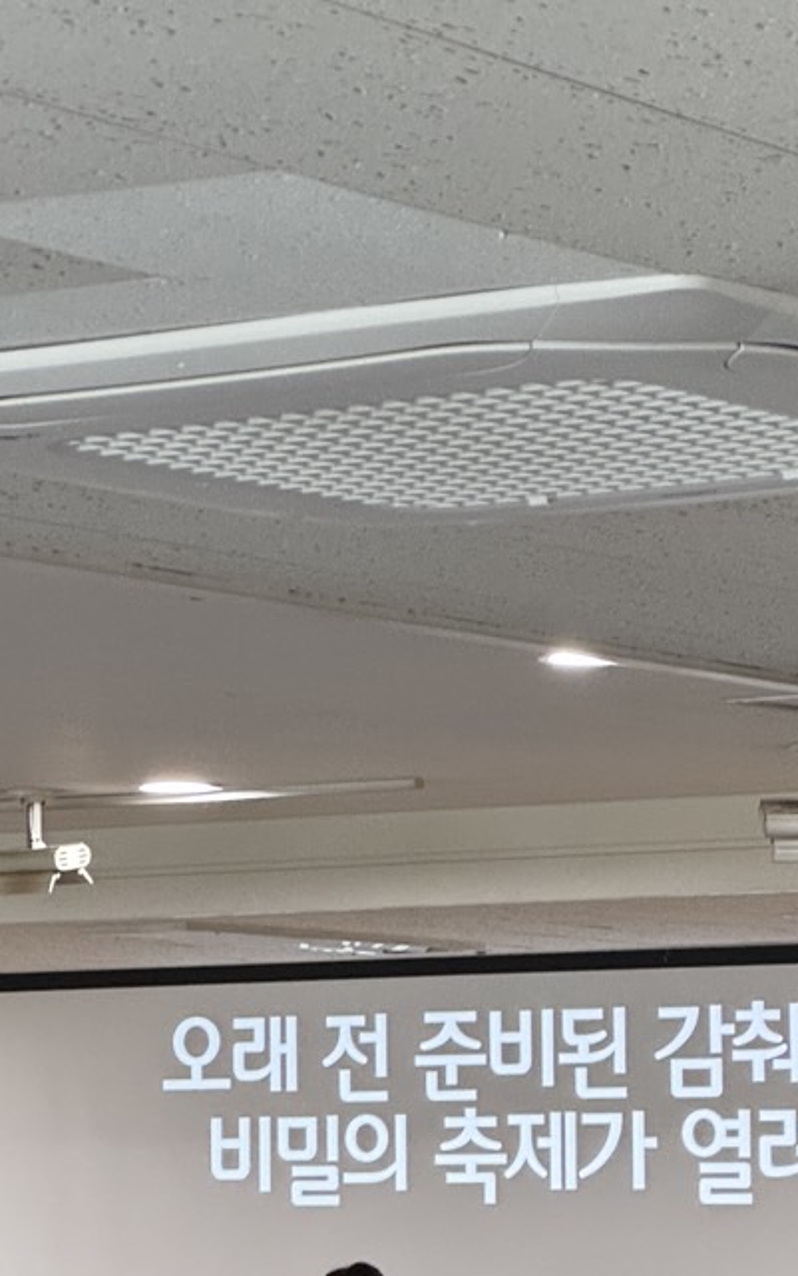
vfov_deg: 12.7
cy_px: 1226
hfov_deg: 8.0
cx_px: 573
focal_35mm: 163
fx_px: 5668
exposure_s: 1/60
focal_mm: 9
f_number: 2.8
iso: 400
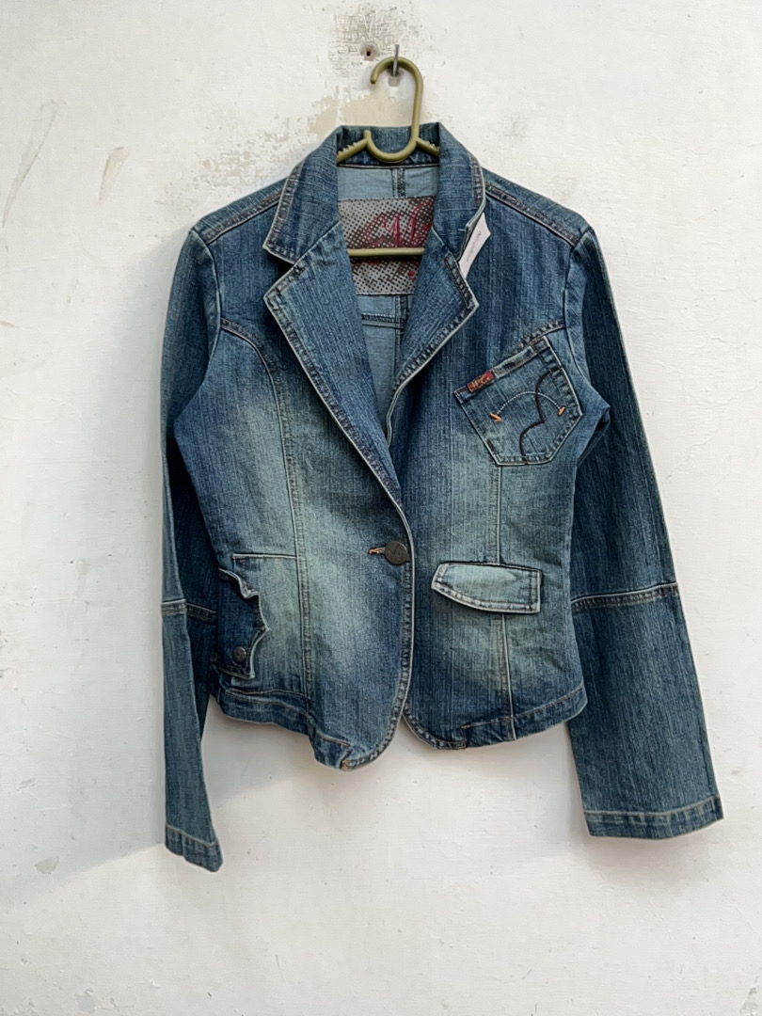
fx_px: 792
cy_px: 508
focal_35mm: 27
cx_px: 381
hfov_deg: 51.4
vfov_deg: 65.3
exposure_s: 1/60
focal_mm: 5.1
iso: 64
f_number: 1.6
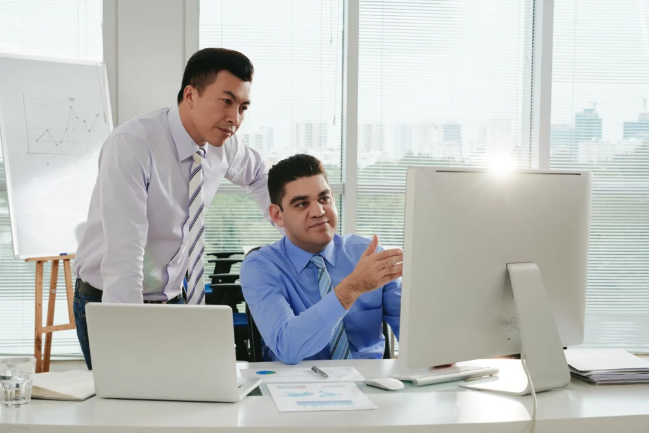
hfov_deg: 33.4
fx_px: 1082
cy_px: 216
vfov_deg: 22.6
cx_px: 324
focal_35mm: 60
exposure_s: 1/200
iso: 560
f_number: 8
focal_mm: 60
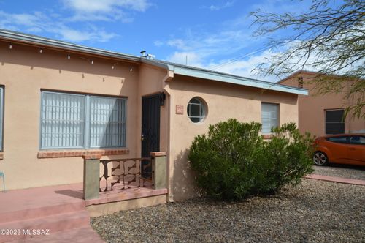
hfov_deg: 73.8
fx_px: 243
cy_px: 122
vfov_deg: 53.0
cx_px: 182
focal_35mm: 24
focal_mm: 16
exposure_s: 1/250
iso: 100
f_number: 8
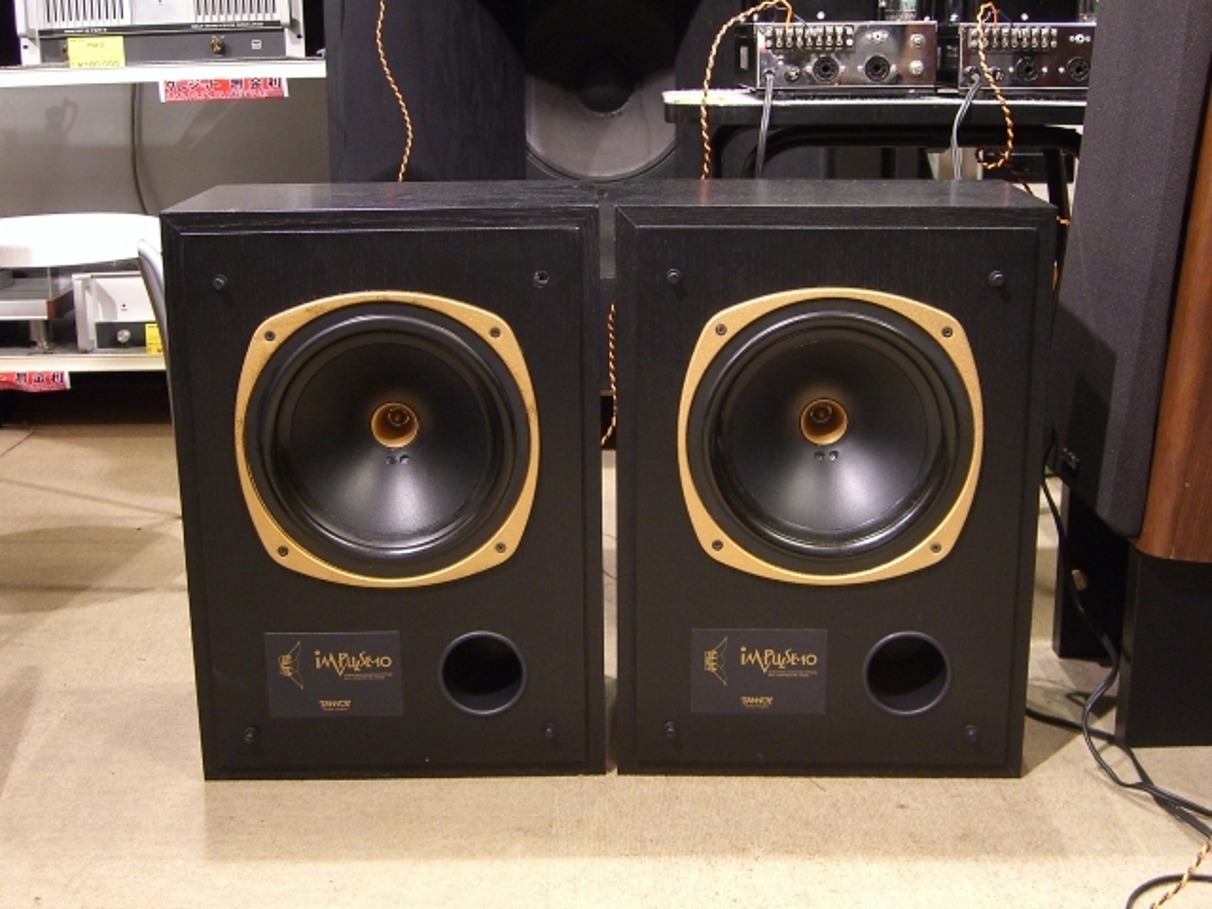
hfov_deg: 41.2
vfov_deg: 31.5
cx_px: 606
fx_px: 1611
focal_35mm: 46
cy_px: 454
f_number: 3.1
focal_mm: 9.5
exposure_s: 1/10
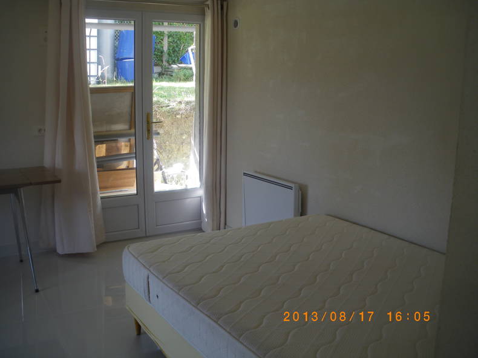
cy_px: 179
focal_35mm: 36
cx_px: 239
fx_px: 497
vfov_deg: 39.6
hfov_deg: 51.4
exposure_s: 1/50
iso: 80
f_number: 3.5
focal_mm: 6.3
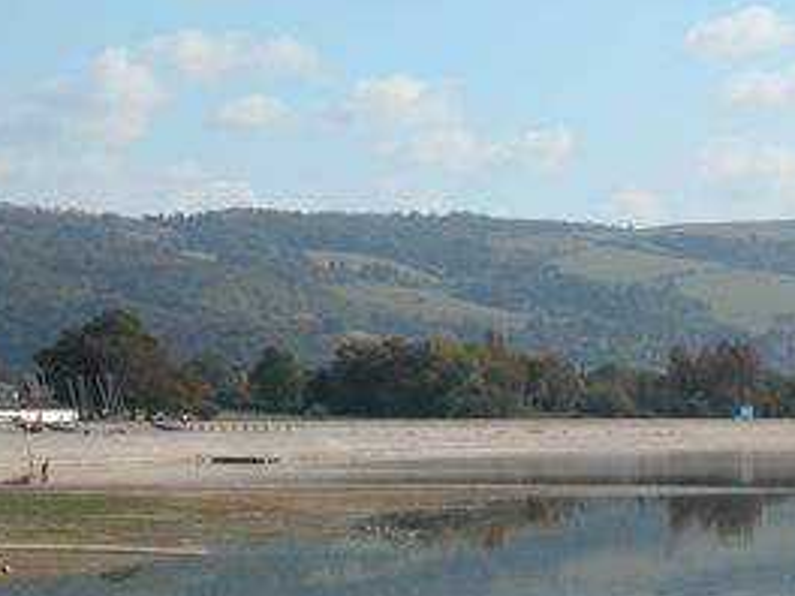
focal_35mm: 176
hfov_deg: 11.2
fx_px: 4042
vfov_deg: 8.4
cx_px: 370
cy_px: 400
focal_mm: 29.5
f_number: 5.9
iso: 100
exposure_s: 1/477
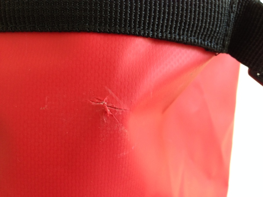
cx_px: 132
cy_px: 98
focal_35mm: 33
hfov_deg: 55.4
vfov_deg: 42.9
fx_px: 251
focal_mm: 4.12
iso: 125
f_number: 2.4
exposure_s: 1/20
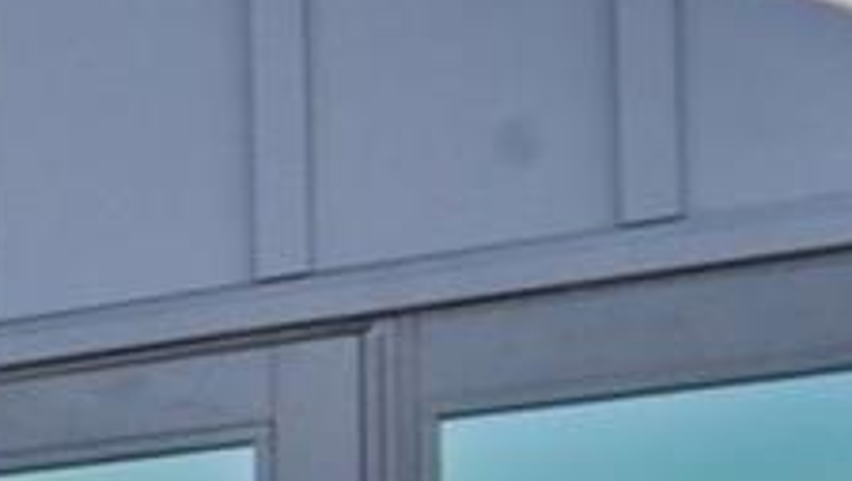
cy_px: 1208
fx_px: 2691
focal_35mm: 119
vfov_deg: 9.1
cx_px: -2052
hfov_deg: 9.9
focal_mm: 16
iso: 400
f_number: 8
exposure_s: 1/400
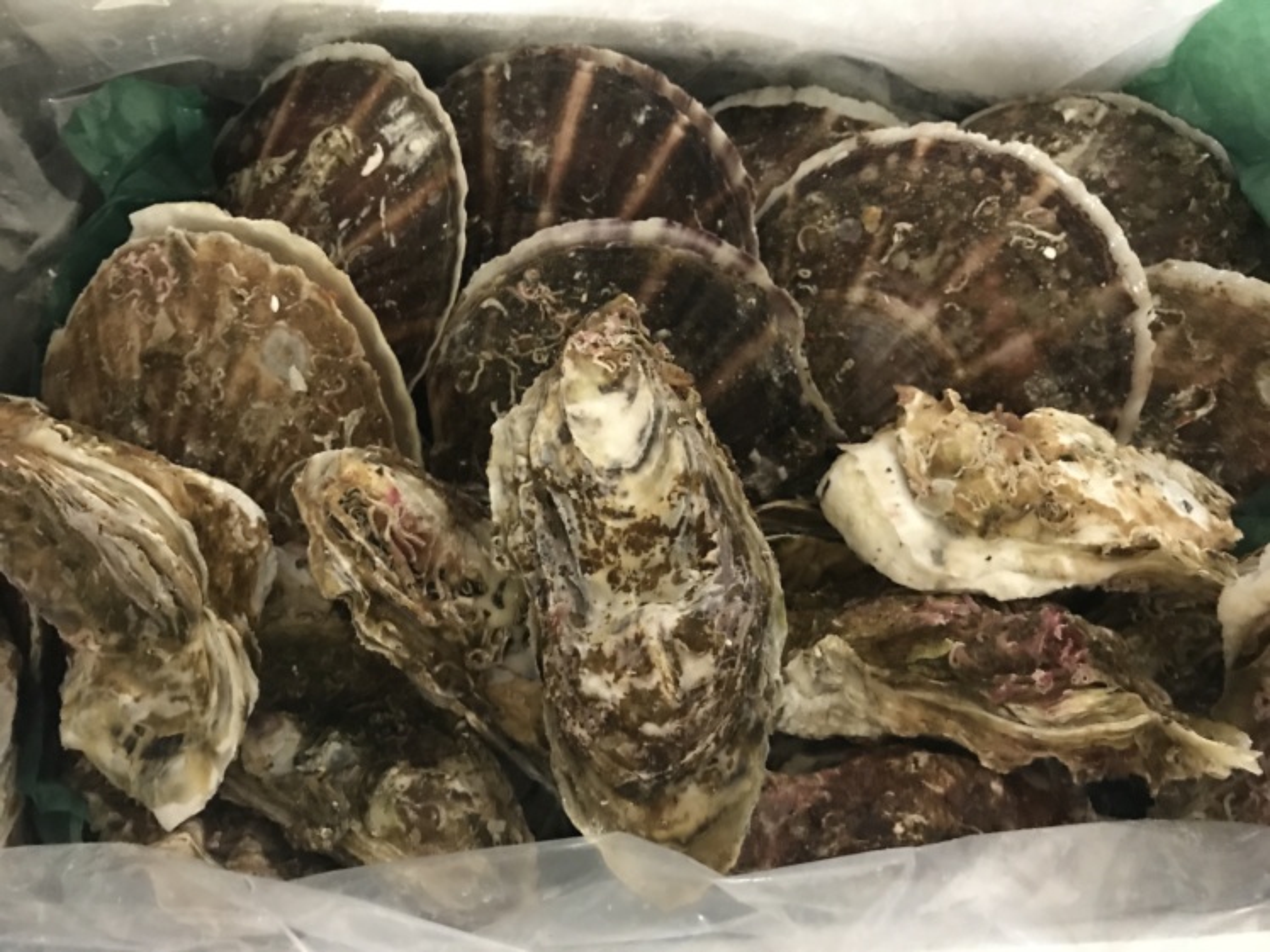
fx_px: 1027
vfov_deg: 49.7
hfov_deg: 63.4
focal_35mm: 28
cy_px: 476
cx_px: 635
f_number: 1.8
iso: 100
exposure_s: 1/6
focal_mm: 3.99
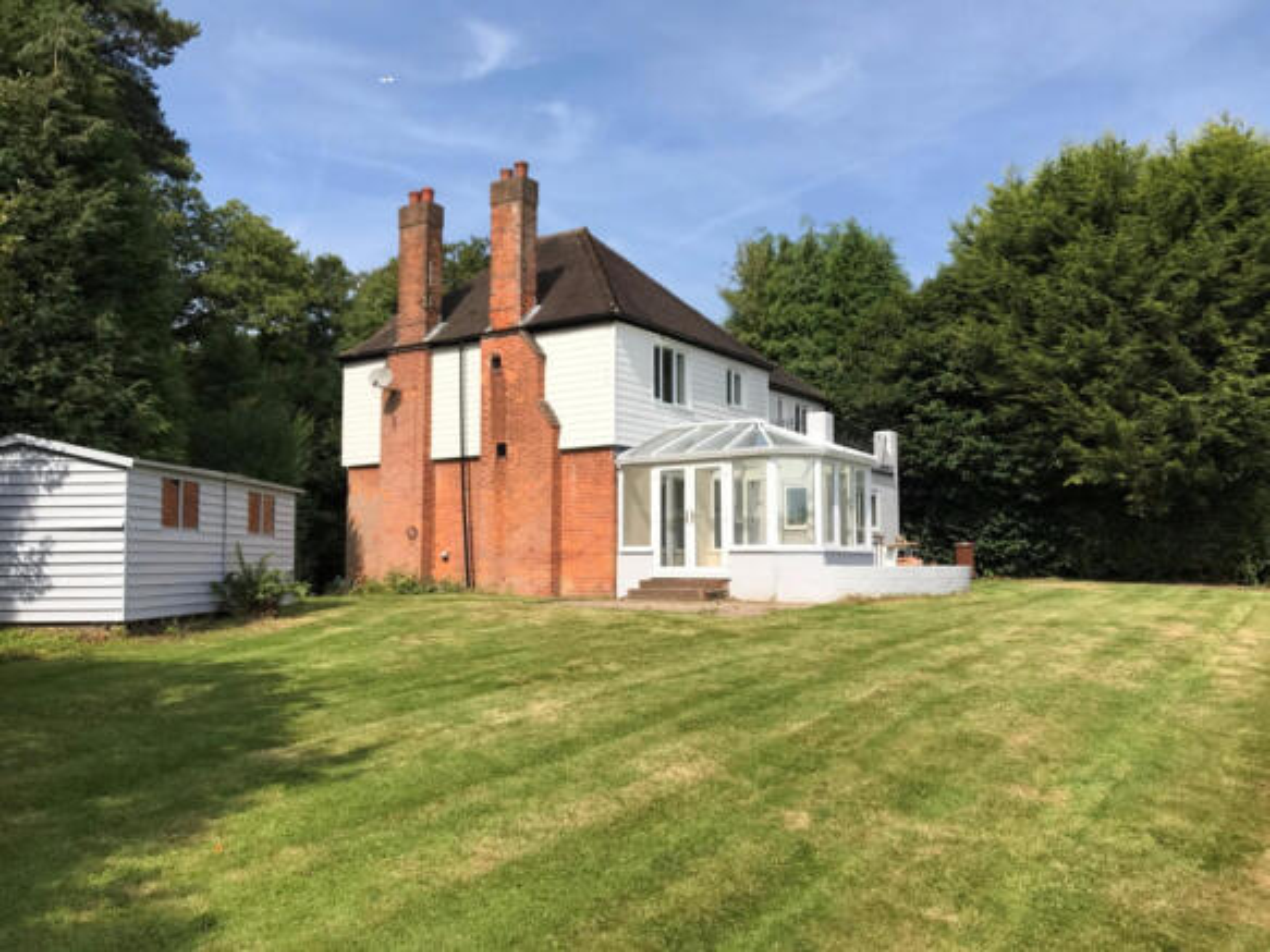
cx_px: 635
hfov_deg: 63.5
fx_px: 1027
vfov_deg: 49.7
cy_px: 476
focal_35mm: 28
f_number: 1.8
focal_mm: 3.99
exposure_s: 1/2283
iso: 20
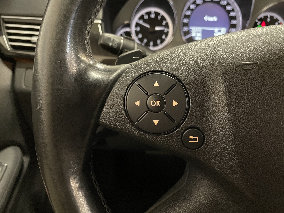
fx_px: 213
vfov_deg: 53.1
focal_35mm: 26
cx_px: 142
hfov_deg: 67.3
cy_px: 106
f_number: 1.6
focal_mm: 4.2
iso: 800
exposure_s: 1/25
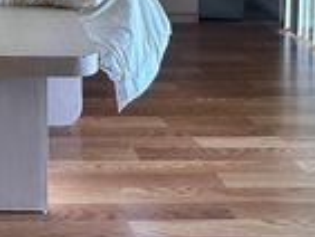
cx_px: -56
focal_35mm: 85
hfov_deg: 21.5
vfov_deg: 15.7
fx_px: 774
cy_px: -144
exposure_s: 1/60
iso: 400
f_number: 1.78
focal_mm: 6.86
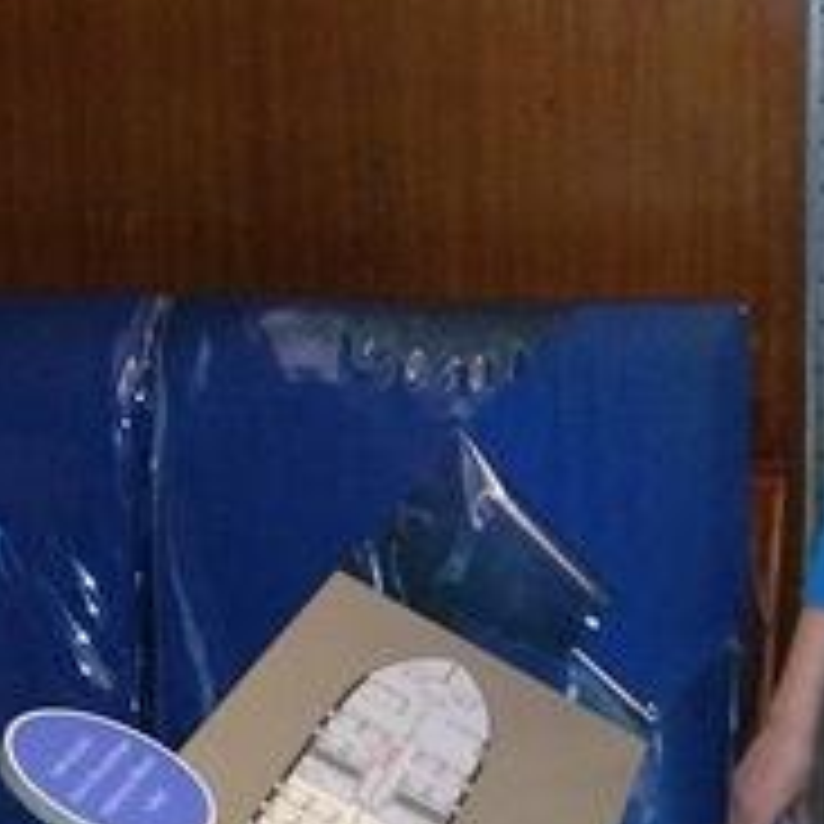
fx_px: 2747
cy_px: 284
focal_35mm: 102
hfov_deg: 16.0
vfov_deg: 17.0
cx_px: 1130
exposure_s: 1/16
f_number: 2.4
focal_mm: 4.12
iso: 500
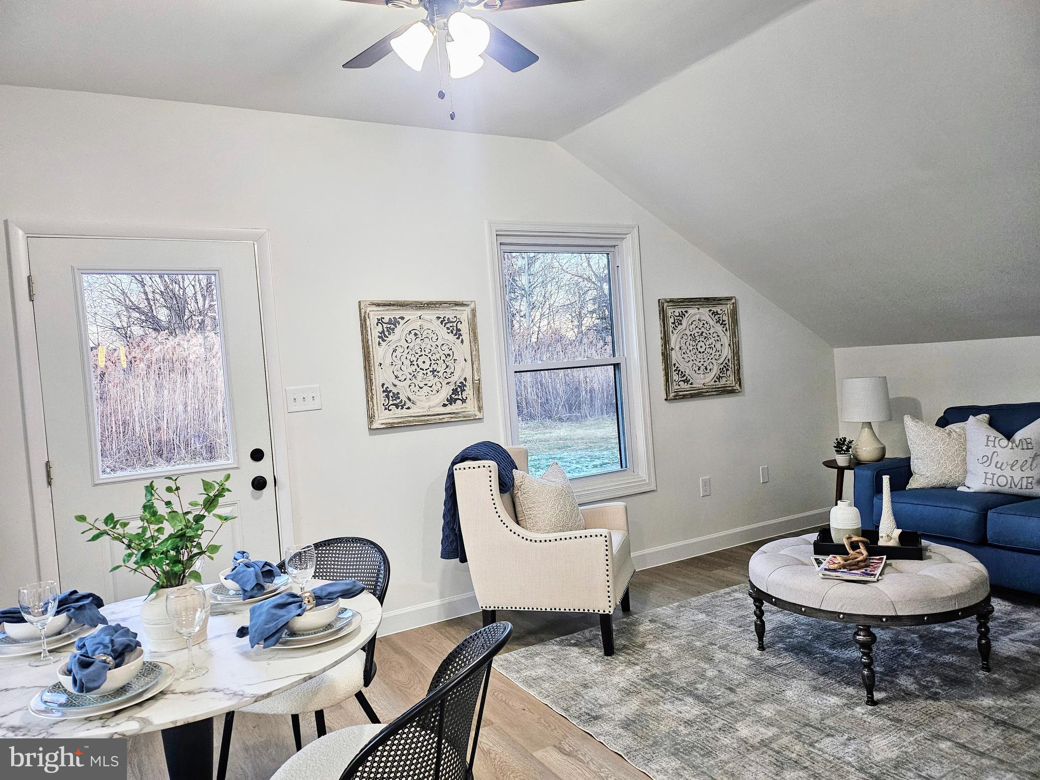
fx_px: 721
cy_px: 390
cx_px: 520
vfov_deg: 56.8
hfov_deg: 71.6
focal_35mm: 24
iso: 320
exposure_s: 1/120
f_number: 1.8
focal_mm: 5
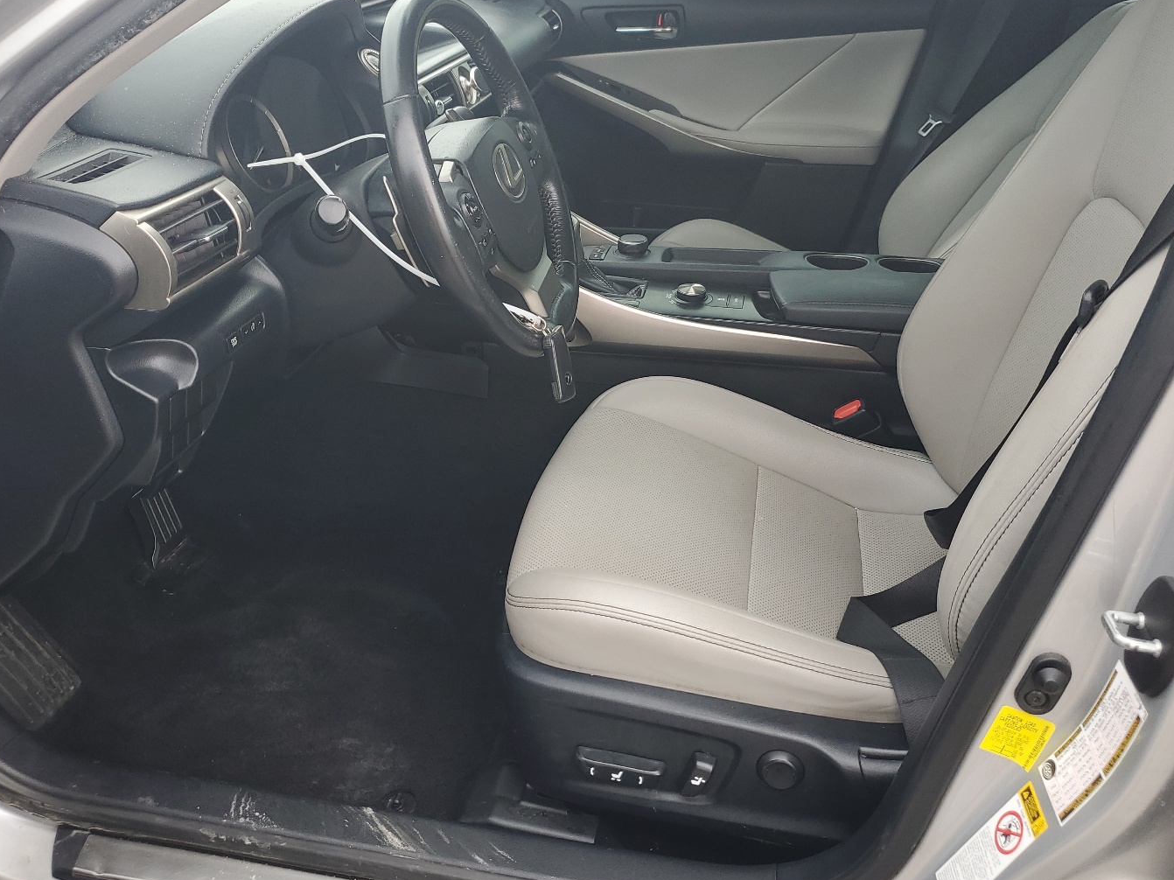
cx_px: 579
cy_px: 395
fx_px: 1051
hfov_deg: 58.4
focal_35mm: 31
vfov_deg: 45.4
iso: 50
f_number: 1.5
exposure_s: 1/400
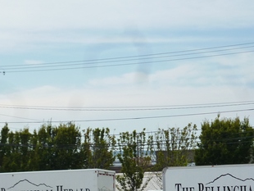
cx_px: 133
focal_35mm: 99
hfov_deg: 19.8
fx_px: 727
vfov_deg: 14.8
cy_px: 175
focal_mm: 8.6
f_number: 13
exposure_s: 1/100
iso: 160
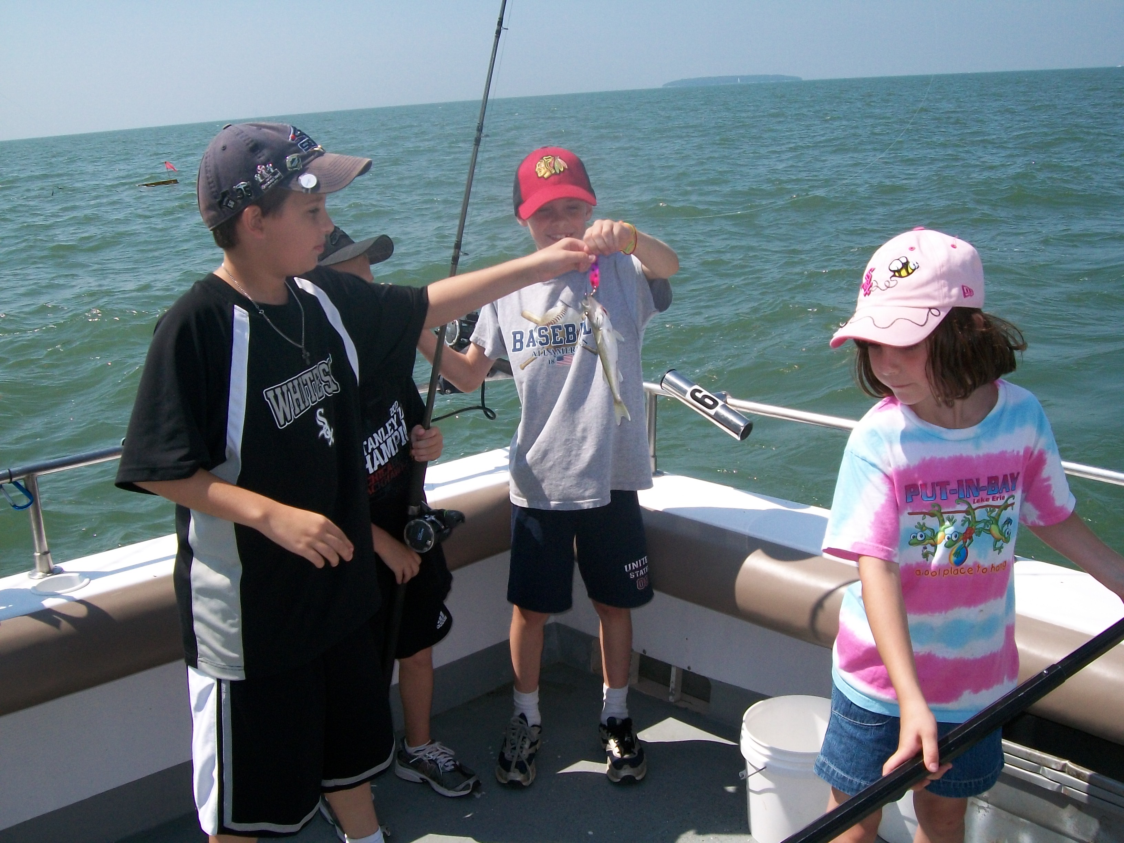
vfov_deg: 39.7
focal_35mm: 36
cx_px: 562
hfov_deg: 51.4
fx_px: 1169
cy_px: 422
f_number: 4.8
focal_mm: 6
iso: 80
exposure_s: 1/640
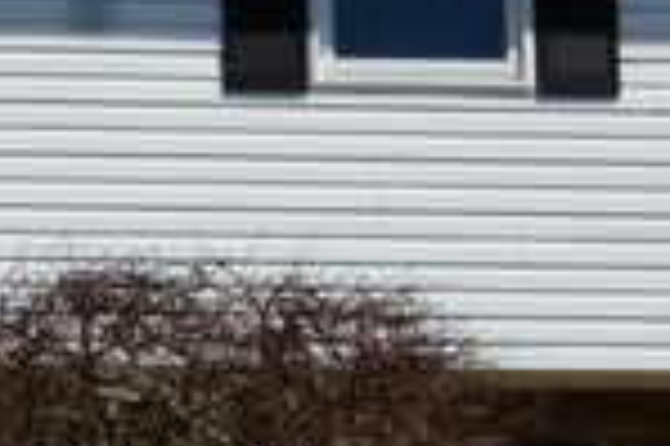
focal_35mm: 232
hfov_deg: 8.8
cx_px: 31
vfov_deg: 5.9
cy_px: 81
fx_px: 4313
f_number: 13
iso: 100
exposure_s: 1/250
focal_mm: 24
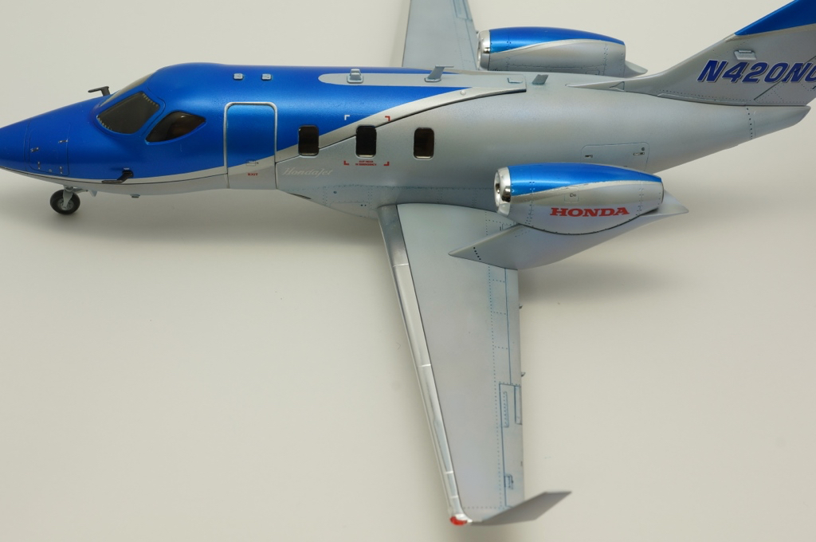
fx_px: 1188
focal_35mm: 52
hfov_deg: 37.9
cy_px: 271
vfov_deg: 25.7
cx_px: 408
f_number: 11
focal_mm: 35
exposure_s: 1/4
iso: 100
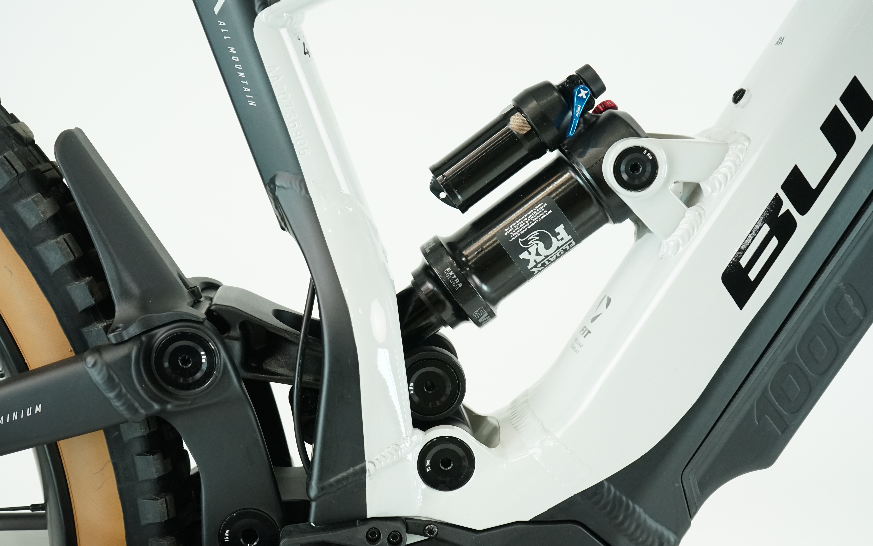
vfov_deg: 26.9
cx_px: 394
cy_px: 305
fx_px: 1142
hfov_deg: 41.8
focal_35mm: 48
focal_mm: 41
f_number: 5.6
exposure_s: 1/200
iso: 2500
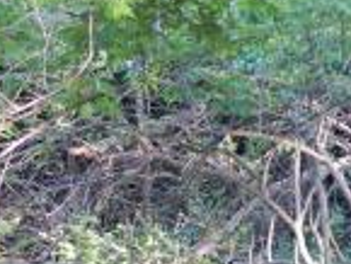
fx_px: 1928
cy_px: 211
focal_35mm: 190
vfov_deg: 7.8
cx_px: 179
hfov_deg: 10.4
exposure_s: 1/30
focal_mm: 12.3
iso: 200
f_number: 4.1
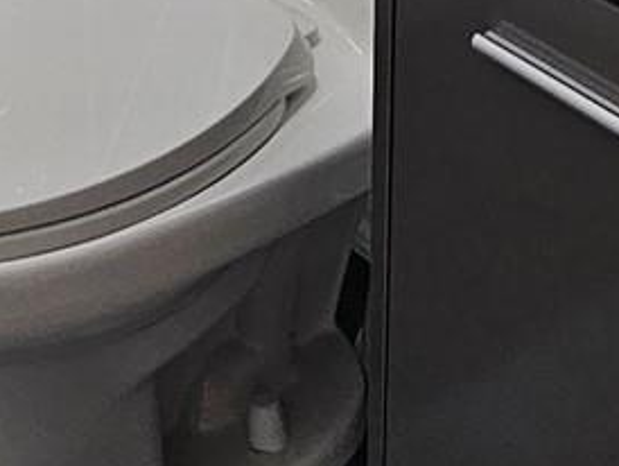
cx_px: 210
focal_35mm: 97
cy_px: -704
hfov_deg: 20.2
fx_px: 1736
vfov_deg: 11.9
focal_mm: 2.2
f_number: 2.2
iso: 100
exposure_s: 1/60
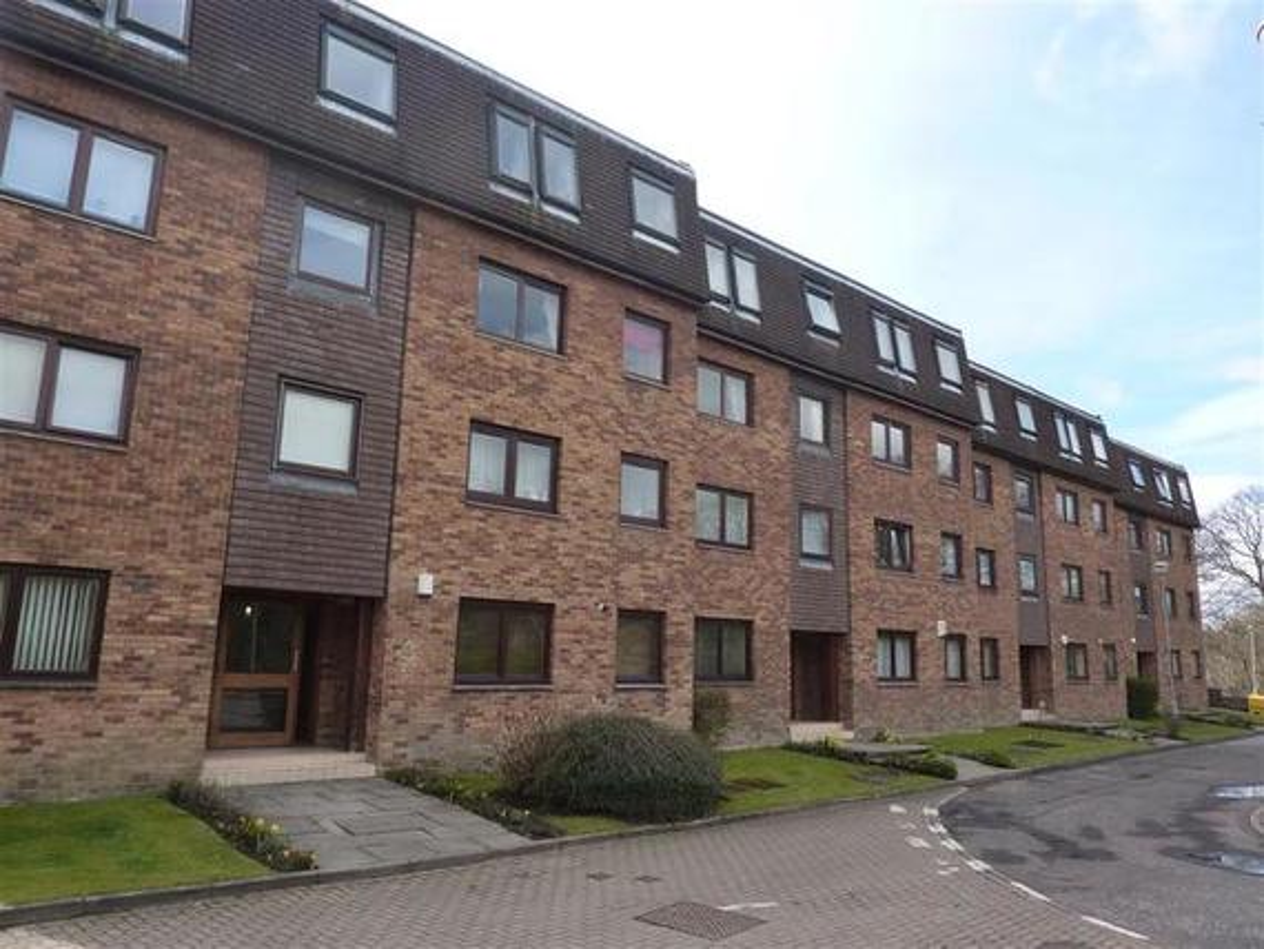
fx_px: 913
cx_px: 632
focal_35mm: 25
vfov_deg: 54.9
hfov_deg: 69.4
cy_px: 474
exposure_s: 1/250
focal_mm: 4.1
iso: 125
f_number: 4
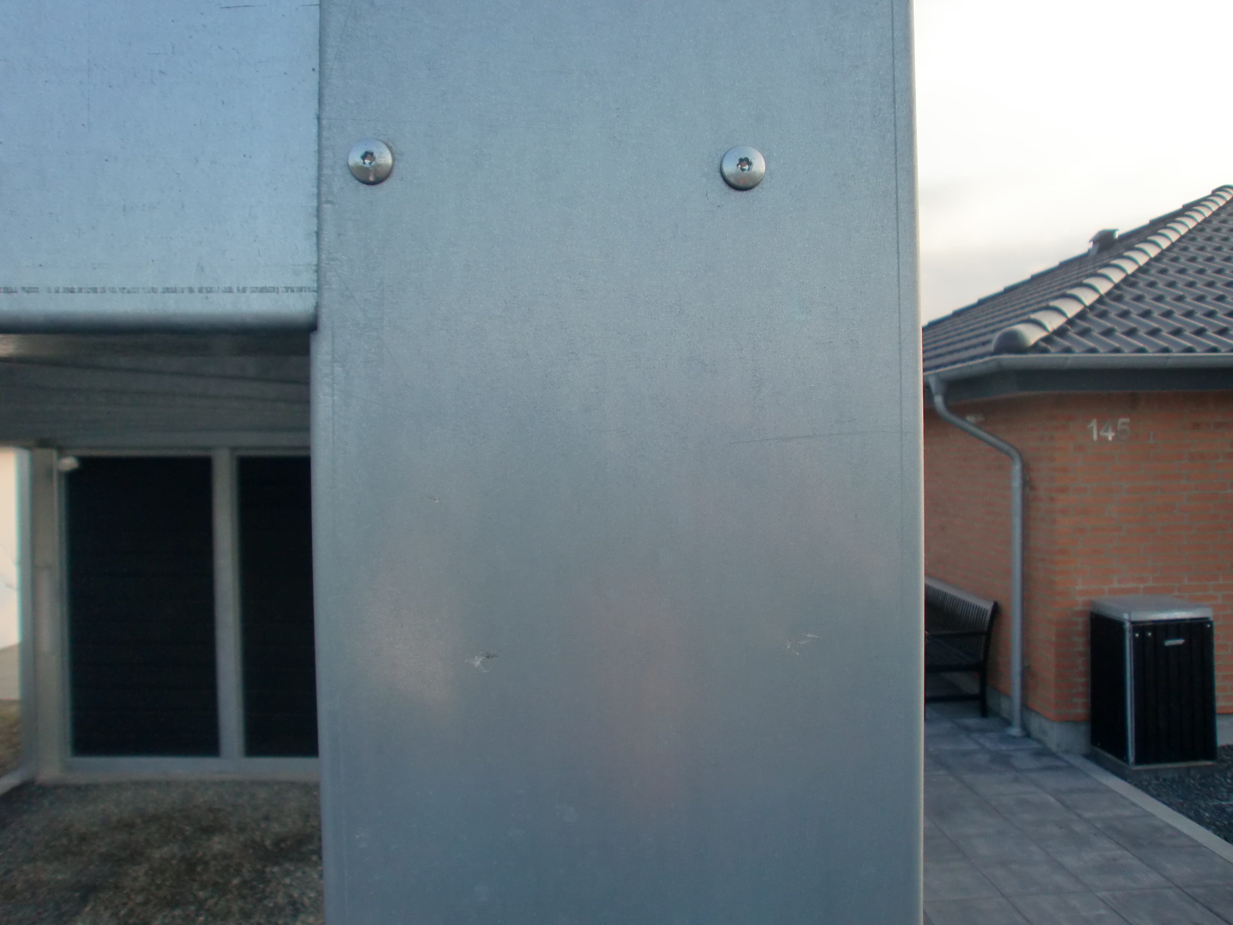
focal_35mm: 26
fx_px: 926
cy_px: 462
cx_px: 616
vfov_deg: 53.1
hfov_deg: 67.3
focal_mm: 4.65
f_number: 2.6
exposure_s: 1/640
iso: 64
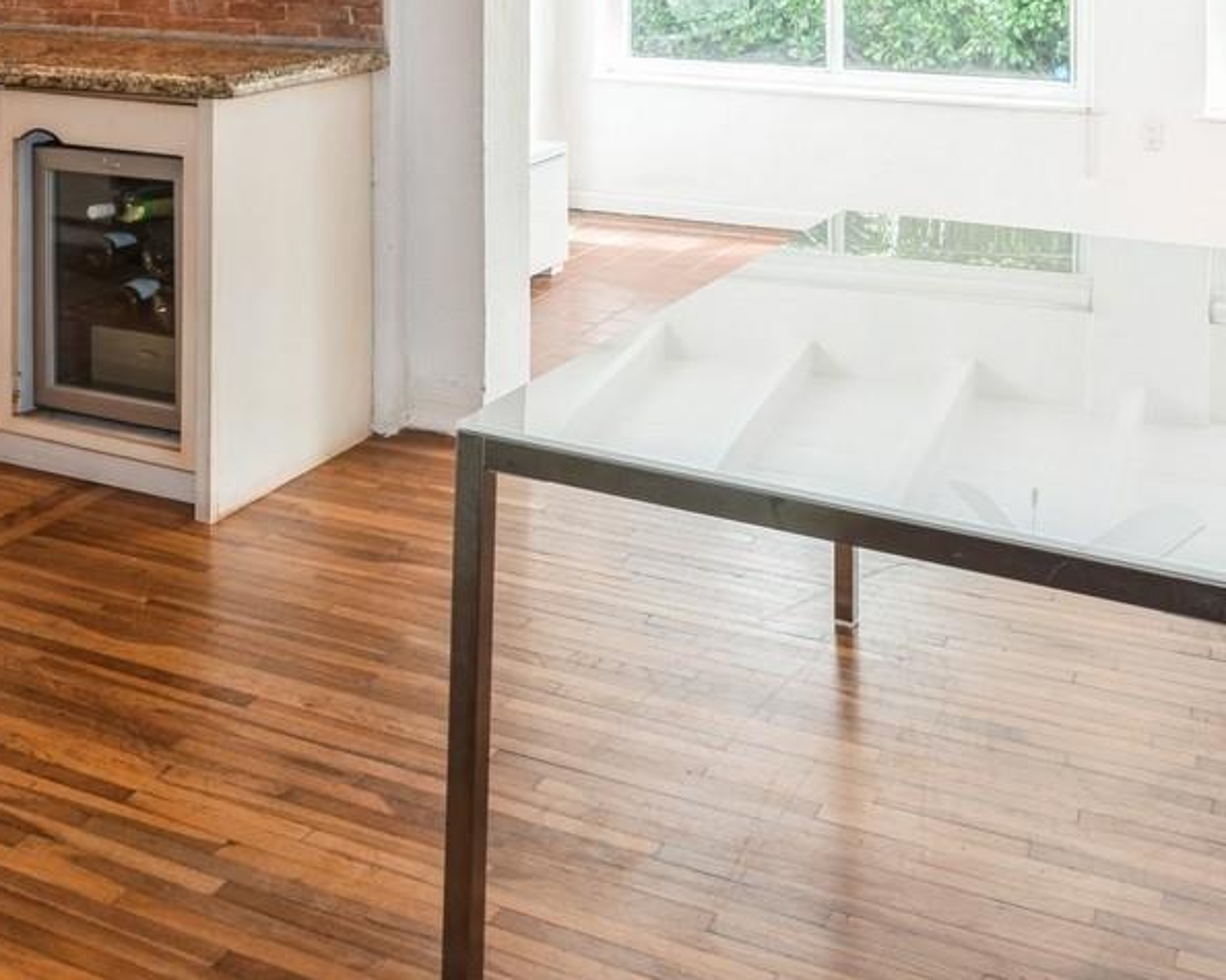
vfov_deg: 31.1
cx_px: 533
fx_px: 1560
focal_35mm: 43
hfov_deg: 42.8
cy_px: -96
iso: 200
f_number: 8
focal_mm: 17
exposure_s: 1/15
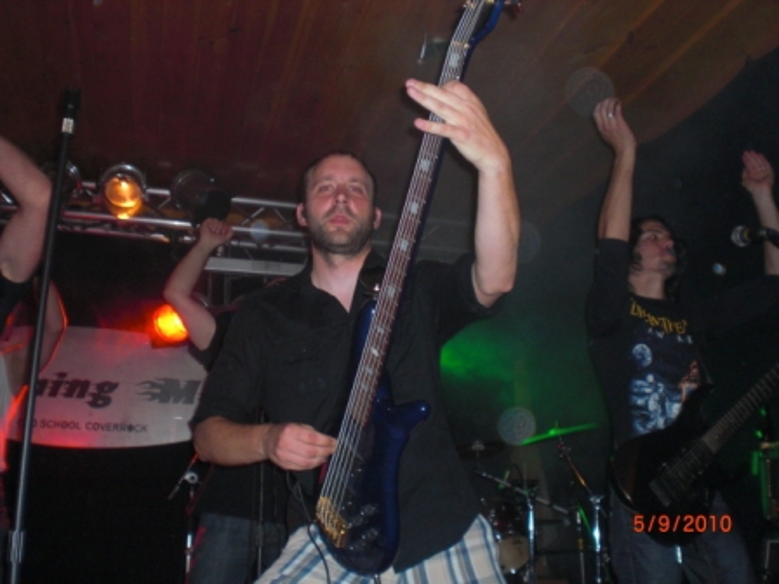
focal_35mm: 38
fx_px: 855
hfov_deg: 49.0
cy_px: 292
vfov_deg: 37.7
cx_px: 390
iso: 200
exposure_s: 1/60
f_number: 3.1
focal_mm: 6.3
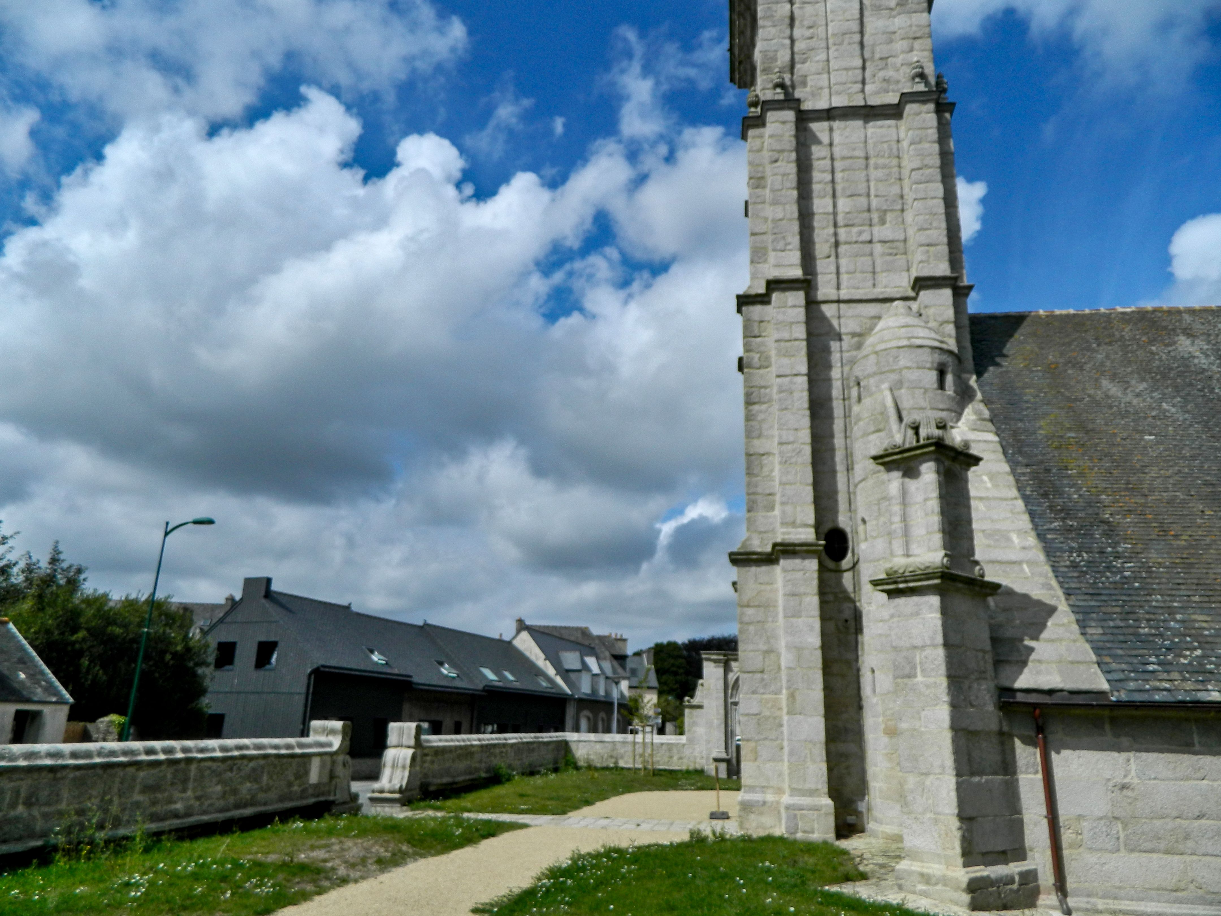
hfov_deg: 69.4
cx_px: 610
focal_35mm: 25
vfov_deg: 54.9
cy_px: 458
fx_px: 882
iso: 80
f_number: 8.7
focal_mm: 4.5
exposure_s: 1/250
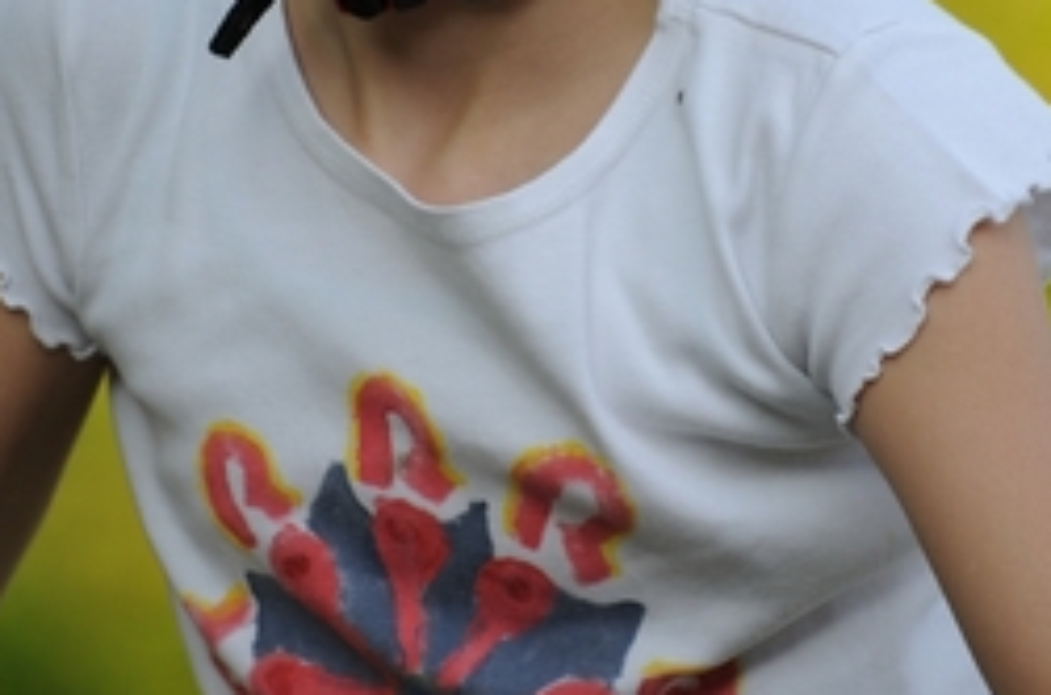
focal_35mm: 718
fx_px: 20909
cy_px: 176
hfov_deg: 2.9
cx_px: 511
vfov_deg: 1.9
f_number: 2.8
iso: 200
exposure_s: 1/800
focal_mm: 200
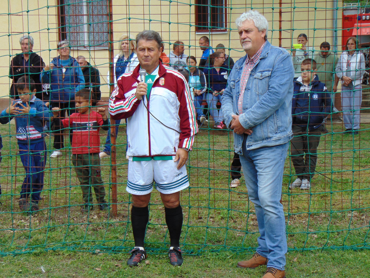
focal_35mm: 71
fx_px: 759
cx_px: 185
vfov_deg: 20.7
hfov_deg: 27.4
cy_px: 139
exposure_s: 1/400
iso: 80
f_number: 3.7
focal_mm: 12.8
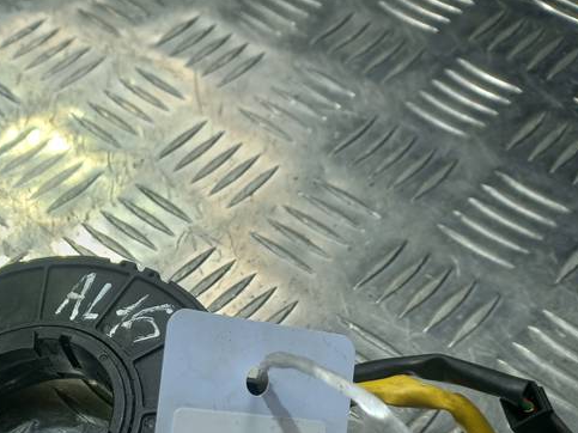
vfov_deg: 26.3
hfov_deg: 35.3
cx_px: 135
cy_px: 417
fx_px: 885
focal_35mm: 53
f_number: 1.8
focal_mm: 4.6
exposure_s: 1/100
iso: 32
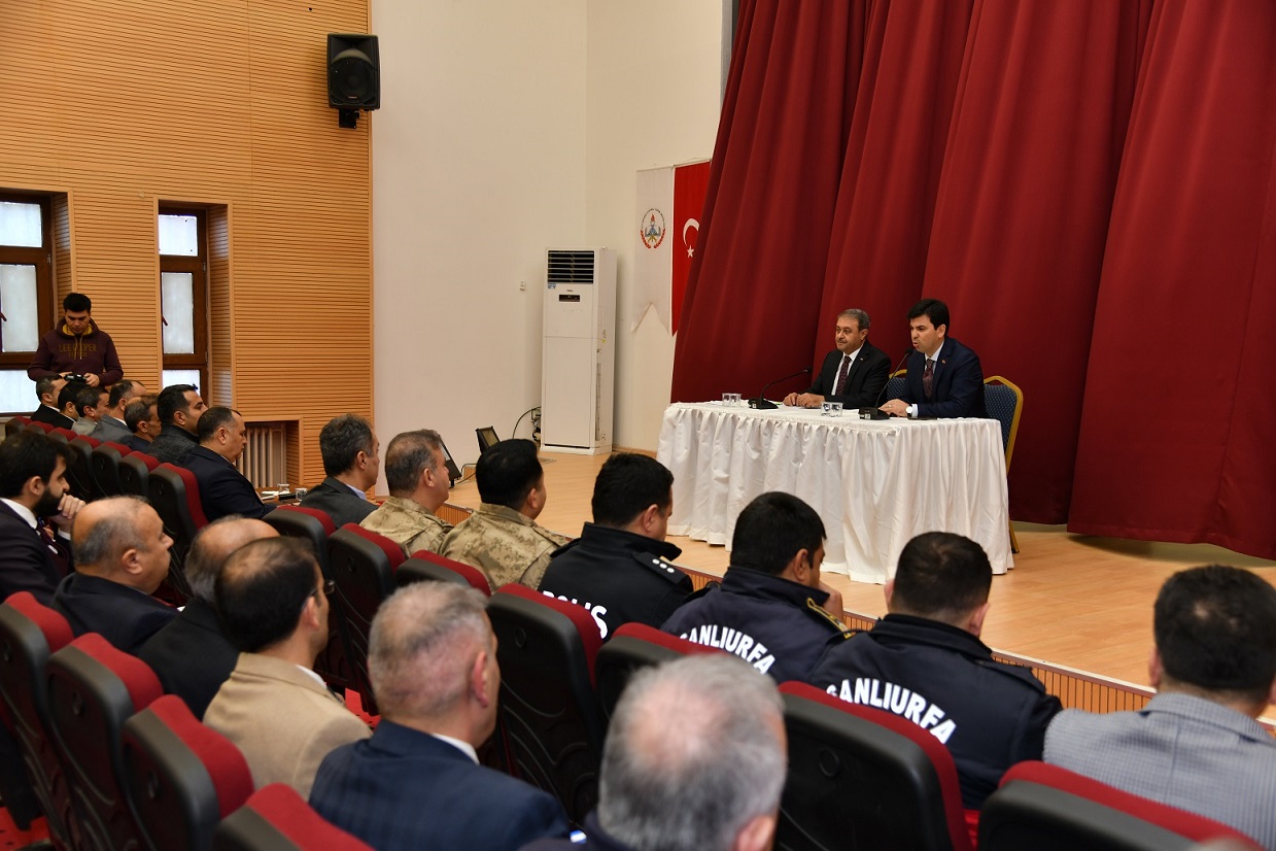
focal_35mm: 38
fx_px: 1347
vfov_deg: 35.1
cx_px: 638
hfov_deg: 50.7
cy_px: 426
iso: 280
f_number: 4.5
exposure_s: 1/60
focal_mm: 38
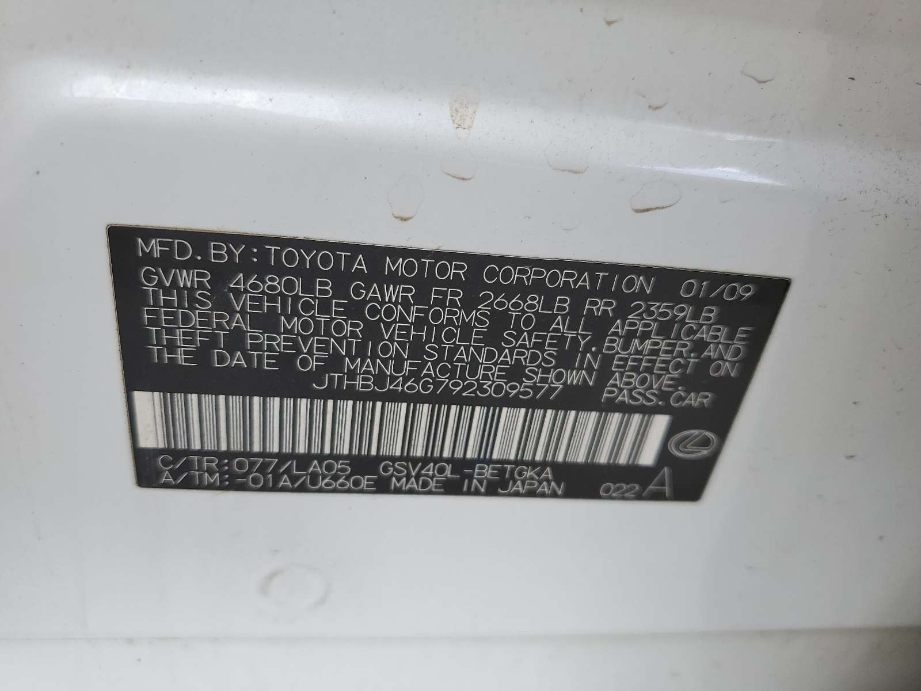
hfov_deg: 67.3
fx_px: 692
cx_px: 460
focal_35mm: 26
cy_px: 346
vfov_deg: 53.1
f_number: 1.5
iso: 50
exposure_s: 1/769
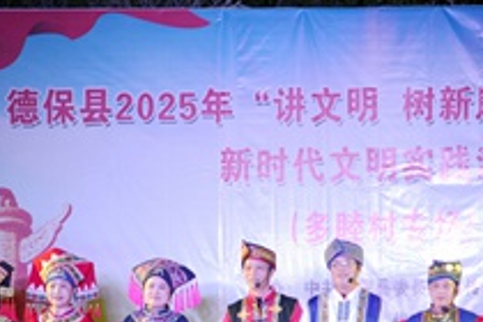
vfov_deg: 7.5
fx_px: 2455
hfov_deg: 11.2
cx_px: 426
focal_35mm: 183
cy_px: 289
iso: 64
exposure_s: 1/125
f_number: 2.8
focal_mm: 70
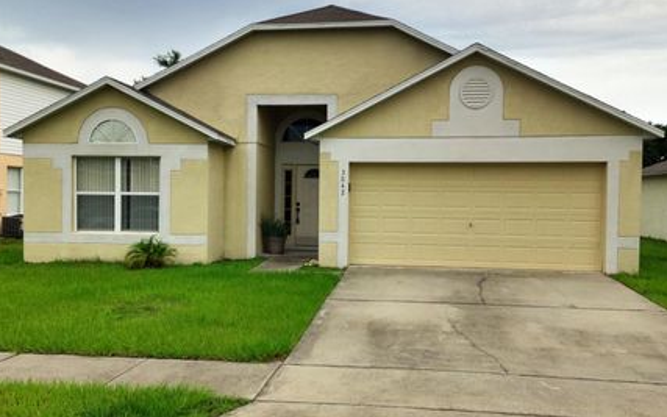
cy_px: 212
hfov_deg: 48.2
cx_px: 316
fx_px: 745
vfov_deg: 31.3
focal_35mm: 41
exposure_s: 1/1085
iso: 50
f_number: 2.4
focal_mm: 4.13
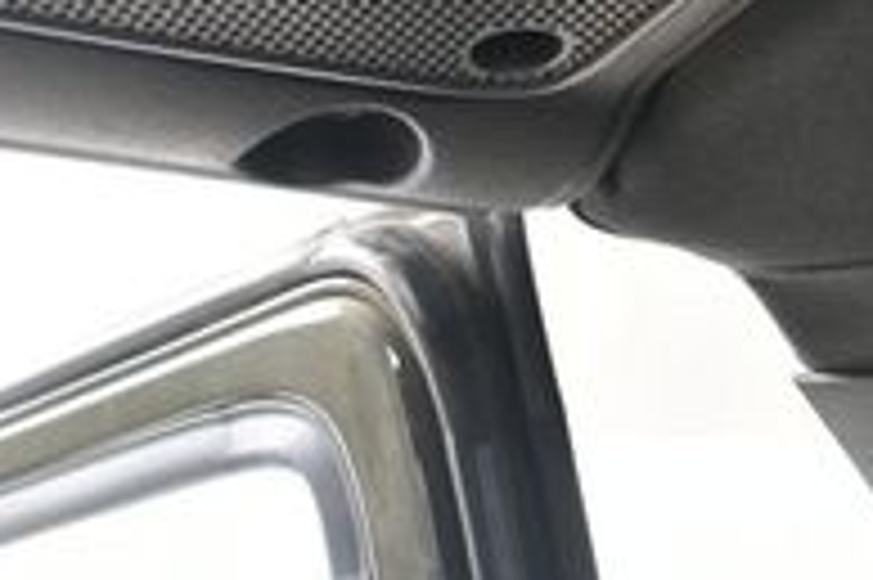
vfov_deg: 13.2
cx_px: 454
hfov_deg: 20.6
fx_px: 2399
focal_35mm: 99
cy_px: -247
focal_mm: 20
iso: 100
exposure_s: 1/160
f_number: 4
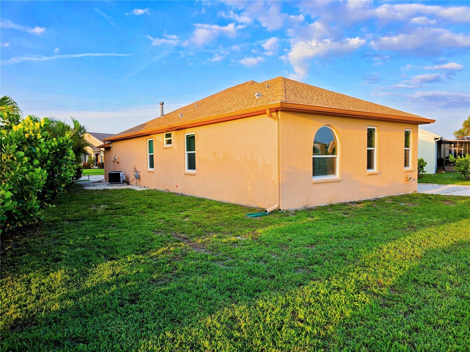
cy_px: 176
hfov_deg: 73.9
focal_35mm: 23
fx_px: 312
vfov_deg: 58.9
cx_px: 235
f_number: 1.7
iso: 80
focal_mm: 6.3
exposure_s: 1/1517
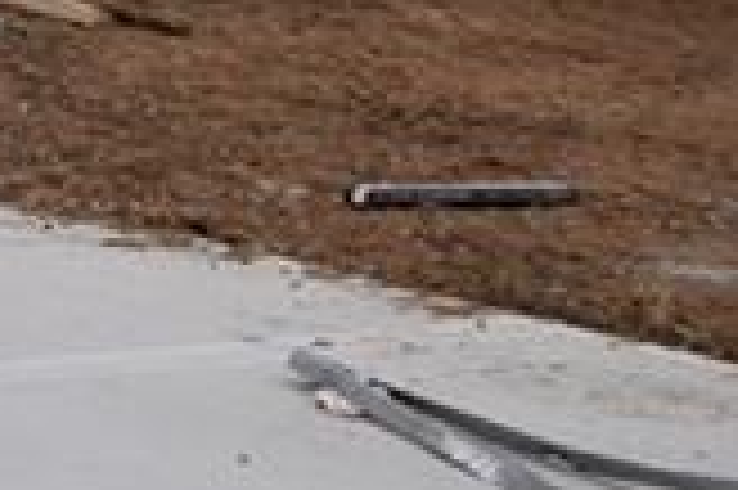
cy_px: -715
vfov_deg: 6.9
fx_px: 3830
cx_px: -1341
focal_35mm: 187
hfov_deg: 9.2
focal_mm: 20
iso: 360
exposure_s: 1/250
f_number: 5.6
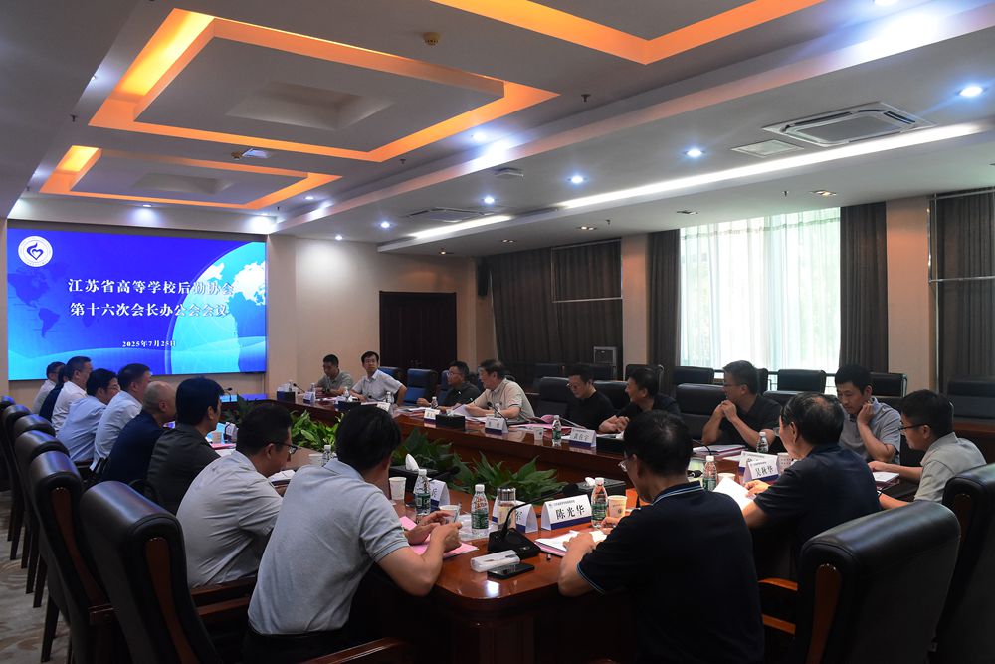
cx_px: 498
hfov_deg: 67.4
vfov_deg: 47.9
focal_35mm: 27
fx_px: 746
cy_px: 332
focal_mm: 18
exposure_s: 1/100
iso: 2000
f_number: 7.1
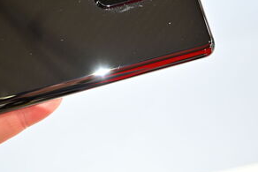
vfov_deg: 16.5
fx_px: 588
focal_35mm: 82
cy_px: 31
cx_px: 42
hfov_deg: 24.3
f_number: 4.5
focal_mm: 26
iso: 250
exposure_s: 1/50
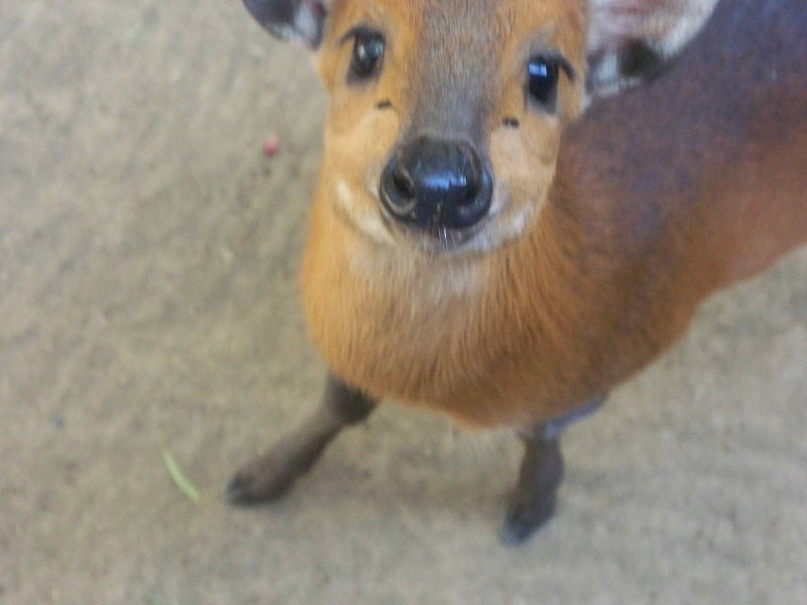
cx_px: 404
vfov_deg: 10.8
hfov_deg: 14.4
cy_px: 302
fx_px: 3194
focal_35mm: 137
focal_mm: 28.83
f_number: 4.4
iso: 1000
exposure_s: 1/250
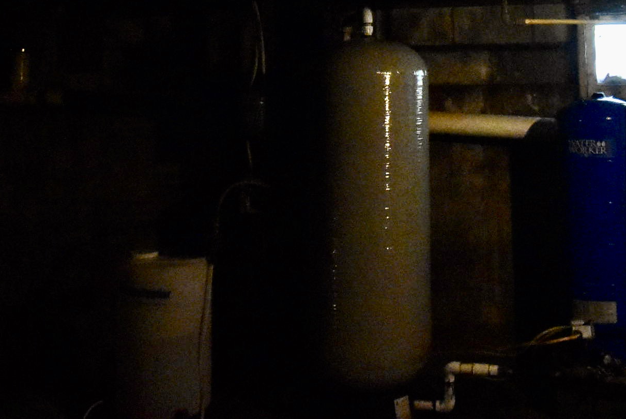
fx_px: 742
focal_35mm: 43
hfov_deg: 44.9
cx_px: 430
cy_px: 72
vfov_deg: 30.6
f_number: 4.8
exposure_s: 1/125
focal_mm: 11.5
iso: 5000
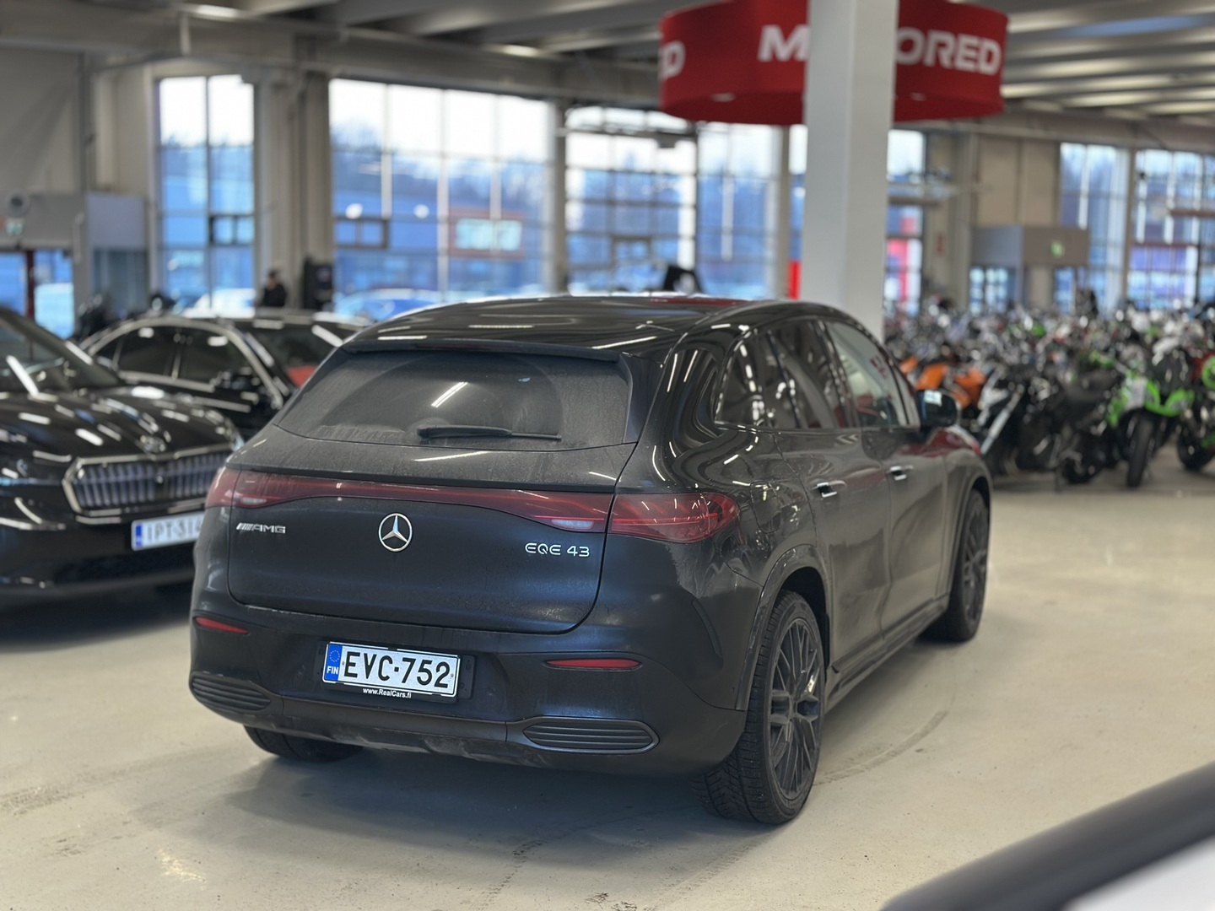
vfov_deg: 30.3
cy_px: 456
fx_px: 1685
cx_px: 608
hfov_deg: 39.7
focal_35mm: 48
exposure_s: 1/100
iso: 200
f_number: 1.78
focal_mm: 6.86
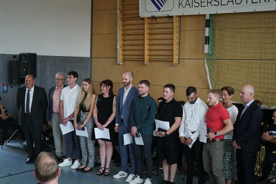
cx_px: 138
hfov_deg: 33.4
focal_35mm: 60
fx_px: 460
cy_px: 92
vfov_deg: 22.6
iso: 320
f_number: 5.6
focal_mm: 60
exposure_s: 1/60
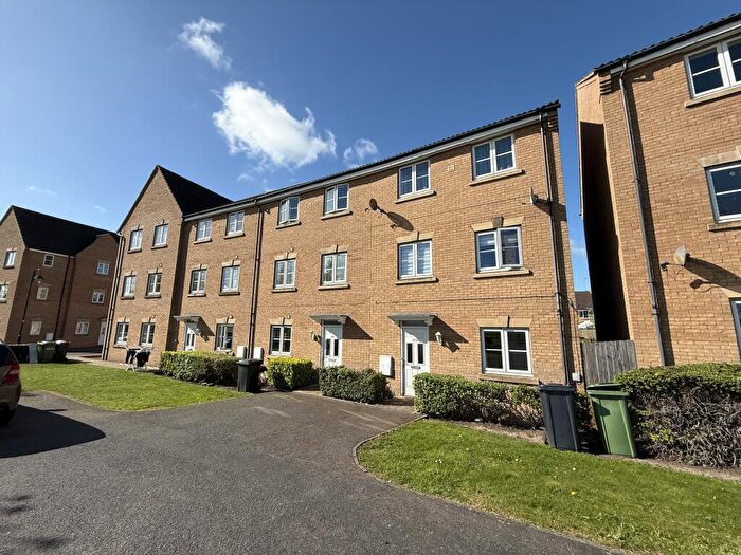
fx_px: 300
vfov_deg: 85.7
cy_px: 278
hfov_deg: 102.1
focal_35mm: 14
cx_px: 370
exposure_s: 1/2165
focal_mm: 2.22
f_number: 2.2
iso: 50
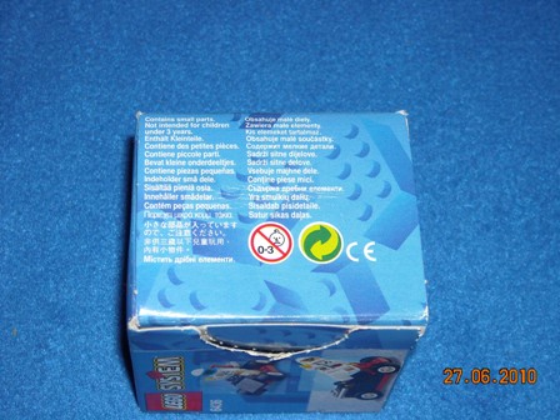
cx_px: 280
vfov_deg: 19.4
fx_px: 1229
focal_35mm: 76
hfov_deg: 25.7
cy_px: 210
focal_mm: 12.3
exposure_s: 1/125
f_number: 3.9
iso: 200
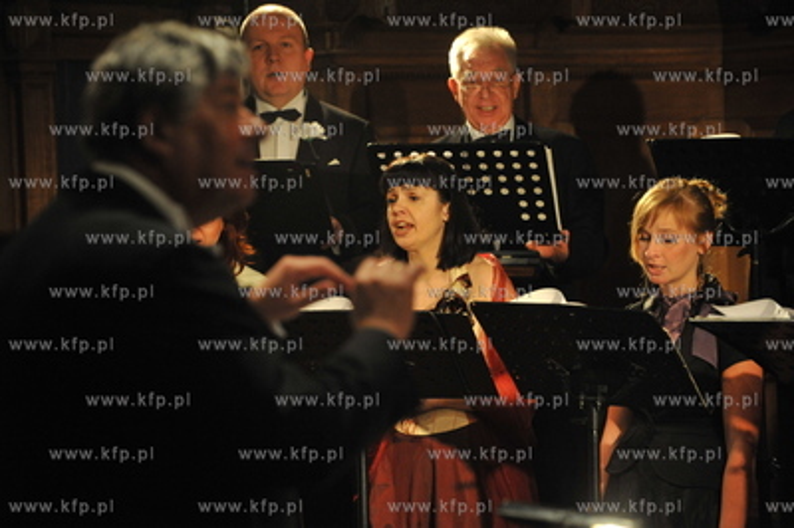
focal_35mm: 160
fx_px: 3526
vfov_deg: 8.6
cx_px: 397
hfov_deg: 12.8
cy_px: 264
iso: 3200
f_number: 5
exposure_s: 1/160
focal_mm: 160
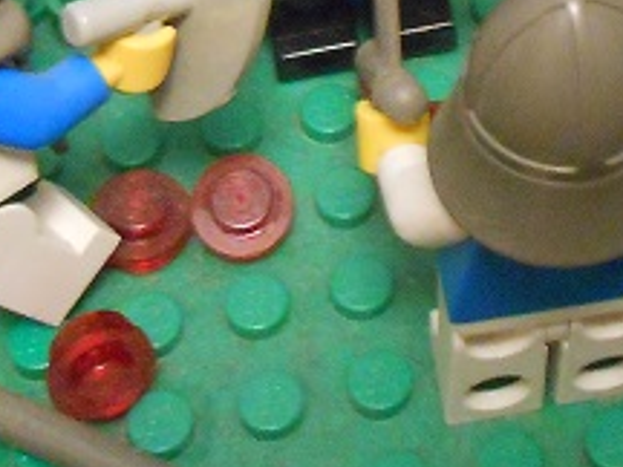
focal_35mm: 111
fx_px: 1998
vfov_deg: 12.5
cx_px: 516
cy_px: -306
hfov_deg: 17.5
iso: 800
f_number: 3.8
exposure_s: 1/2
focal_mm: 5.3
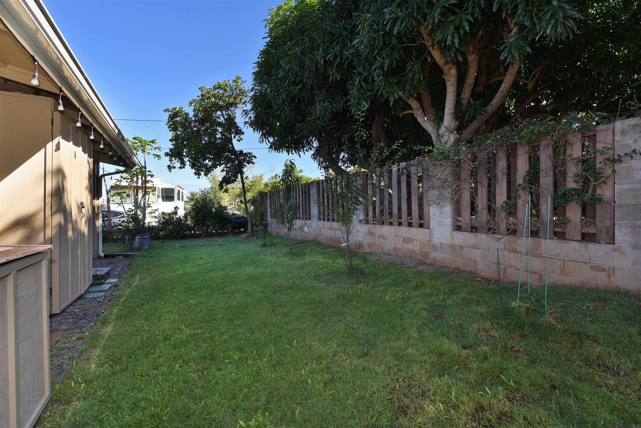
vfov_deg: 77.4
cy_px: 214
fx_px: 267
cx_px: 320
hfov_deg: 100.4
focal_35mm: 15
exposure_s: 1/125
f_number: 5.6
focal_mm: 15
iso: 160
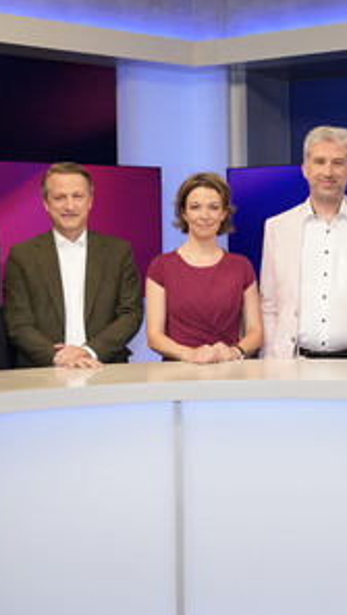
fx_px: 832
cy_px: 310
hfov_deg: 23.4
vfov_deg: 40.6
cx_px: 250
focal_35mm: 51
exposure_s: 1/160
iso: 2000
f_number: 5
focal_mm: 32
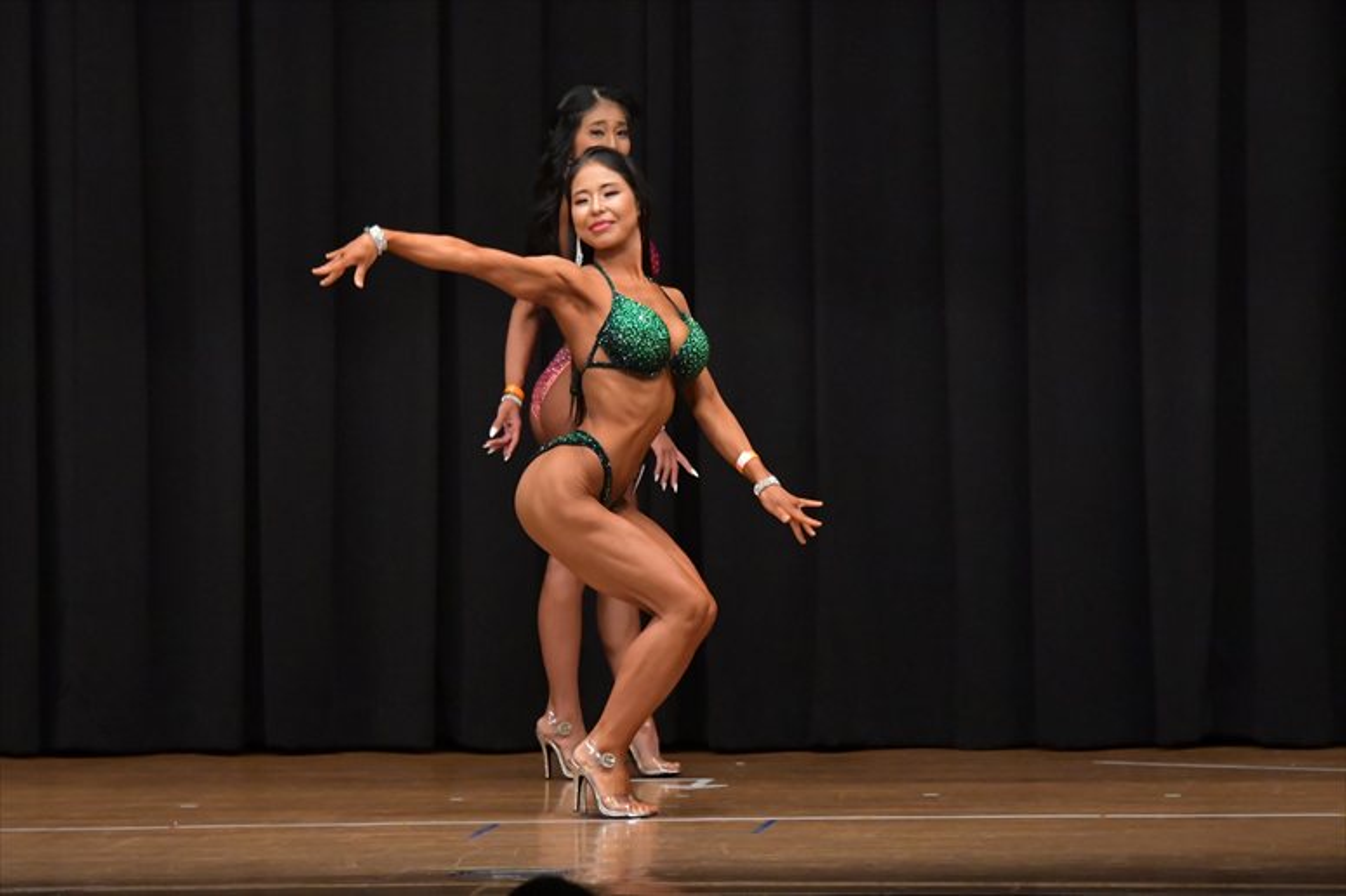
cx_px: 673
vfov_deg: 5.4
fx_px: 9530
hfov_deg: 8.1
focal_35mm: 255
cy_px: 448
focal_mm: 170
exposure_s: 1/400
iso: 6400
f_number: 5.6
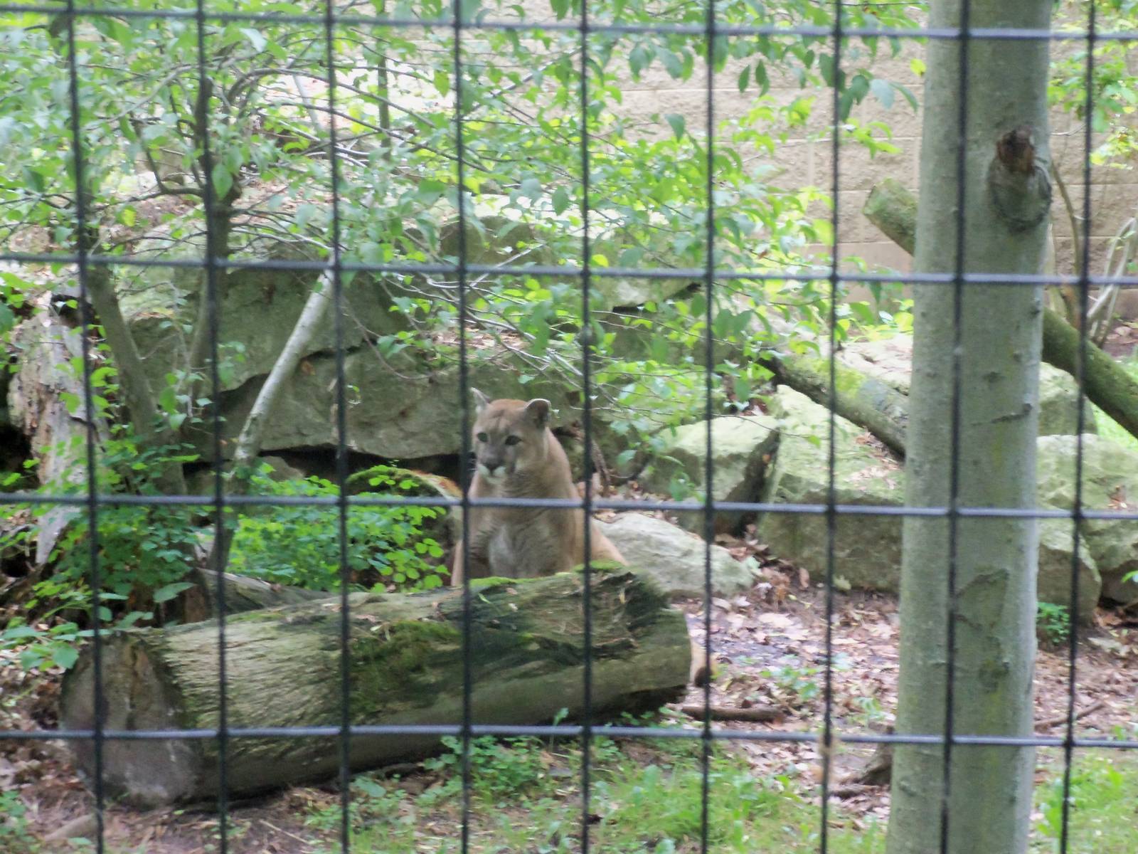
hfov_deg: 14.1
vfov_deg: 10.6
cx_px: 569
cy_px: 427
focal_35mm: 140
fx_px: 4602
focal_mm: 25.3
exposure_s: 1/15
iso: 400
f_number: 5.7
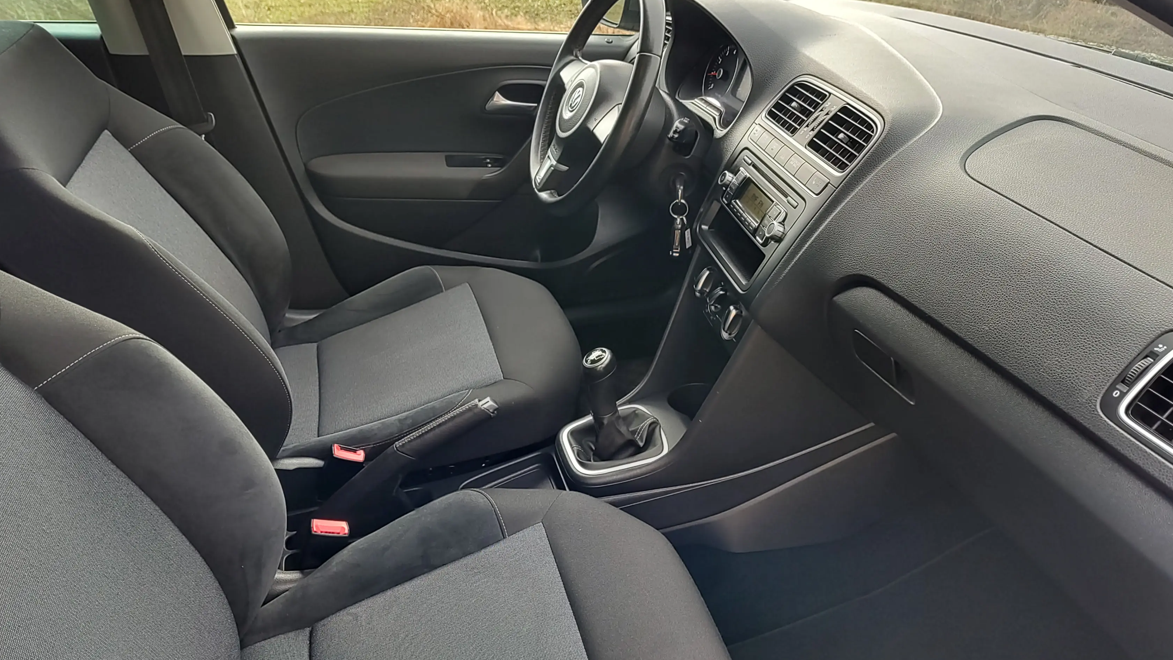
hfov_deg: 71.9
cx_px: 579
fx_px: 809
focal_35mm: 26
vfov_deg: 44.3
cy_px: 363
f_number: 1.8
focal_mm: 5.56
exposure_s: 1/182
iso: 100
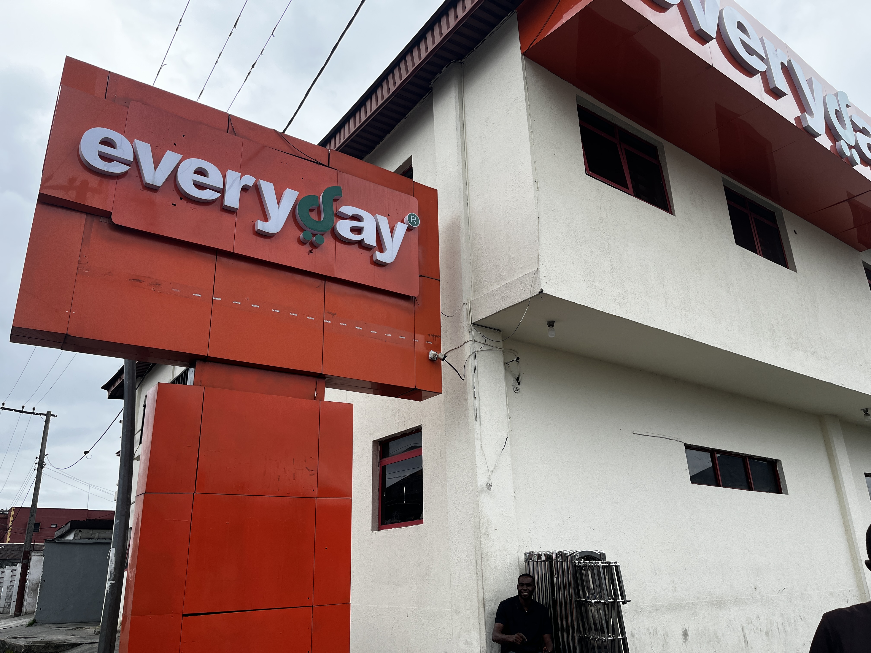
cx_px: 436
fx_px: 654
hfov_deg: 67.3
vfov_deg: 53.1
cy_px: 326
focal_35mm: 26
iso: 50
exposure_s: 1/1441
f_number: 1.6
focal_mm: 5.1
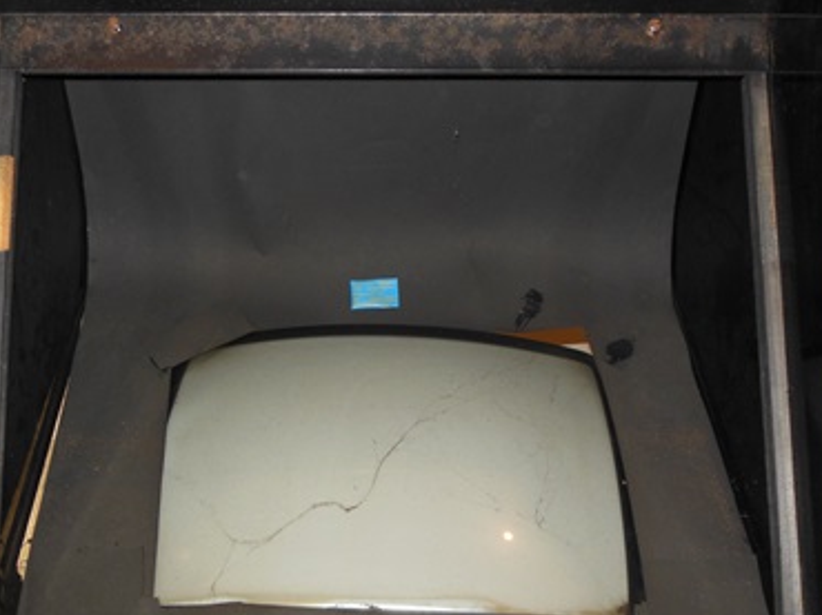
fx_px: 949
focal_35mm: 40
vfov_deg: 35.9
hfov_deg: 46.8
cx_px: 389
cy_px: 351
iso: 200
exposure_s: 1/30
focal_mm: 6
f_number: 3.5
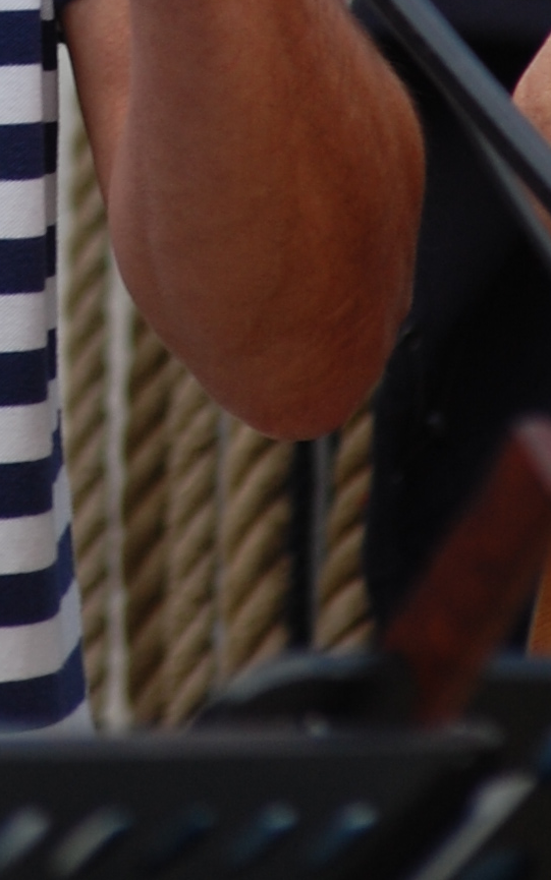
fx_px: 17213
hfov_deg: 1.8
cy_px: -410
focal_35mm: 717
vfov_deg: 2.9
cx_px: -351
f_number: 4.5
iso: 200
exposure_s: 1/400
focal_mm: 135
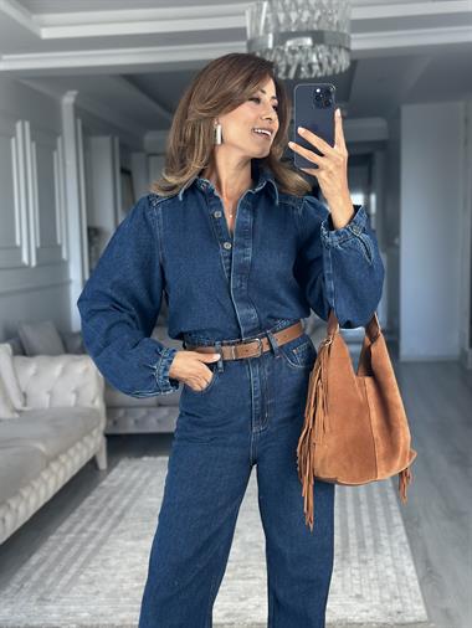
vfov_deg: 39.6
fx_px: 872
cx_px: 236
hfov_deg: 30.3
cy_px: 314
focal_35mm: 48
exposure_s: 1/172
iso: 100
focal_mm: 6.86
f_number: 1.78
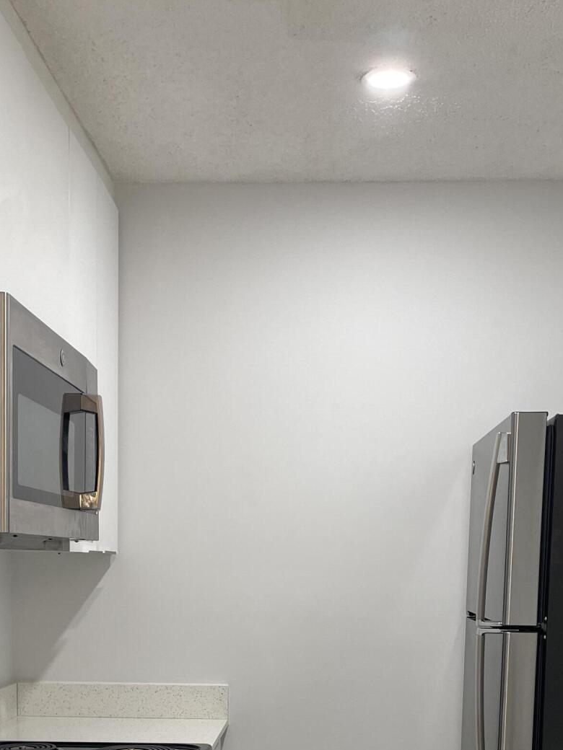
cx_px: 275
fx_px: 1084
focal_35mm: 50
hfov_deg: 29.1
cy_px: 686
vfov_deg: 35.7
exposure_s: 1/60
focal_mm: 4.2
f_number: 1.6
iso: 64
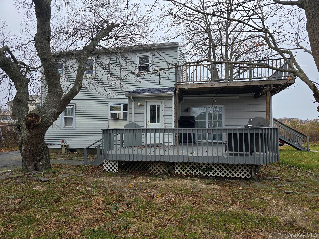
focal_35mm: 23
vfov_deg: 58.9
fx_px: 212
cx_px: 160
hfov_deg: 73.9
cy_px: 120
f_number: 1.7
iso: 12
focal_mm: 6.3
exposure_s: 1/195
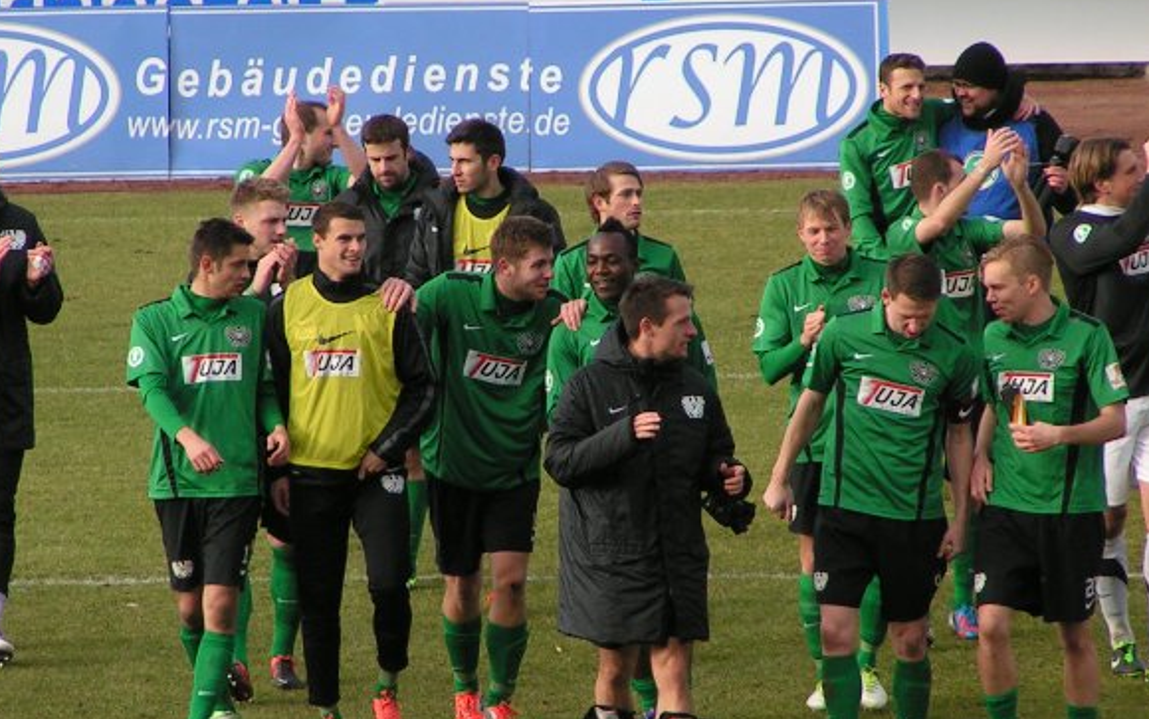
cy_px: 386
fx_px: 15569
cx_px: 511
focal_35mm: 497
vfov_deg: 2.6
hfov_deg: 4.2
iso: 64
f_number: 3.5
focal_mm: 52
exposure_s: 1/400
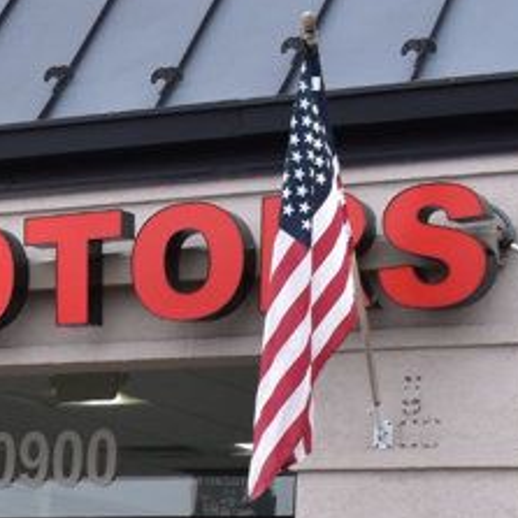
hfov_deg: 10.4
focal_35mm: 152
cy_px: 780
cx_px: -564
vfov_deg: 11.0
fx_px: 2573
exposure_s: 1/200
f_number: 10
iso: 400
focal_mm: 26
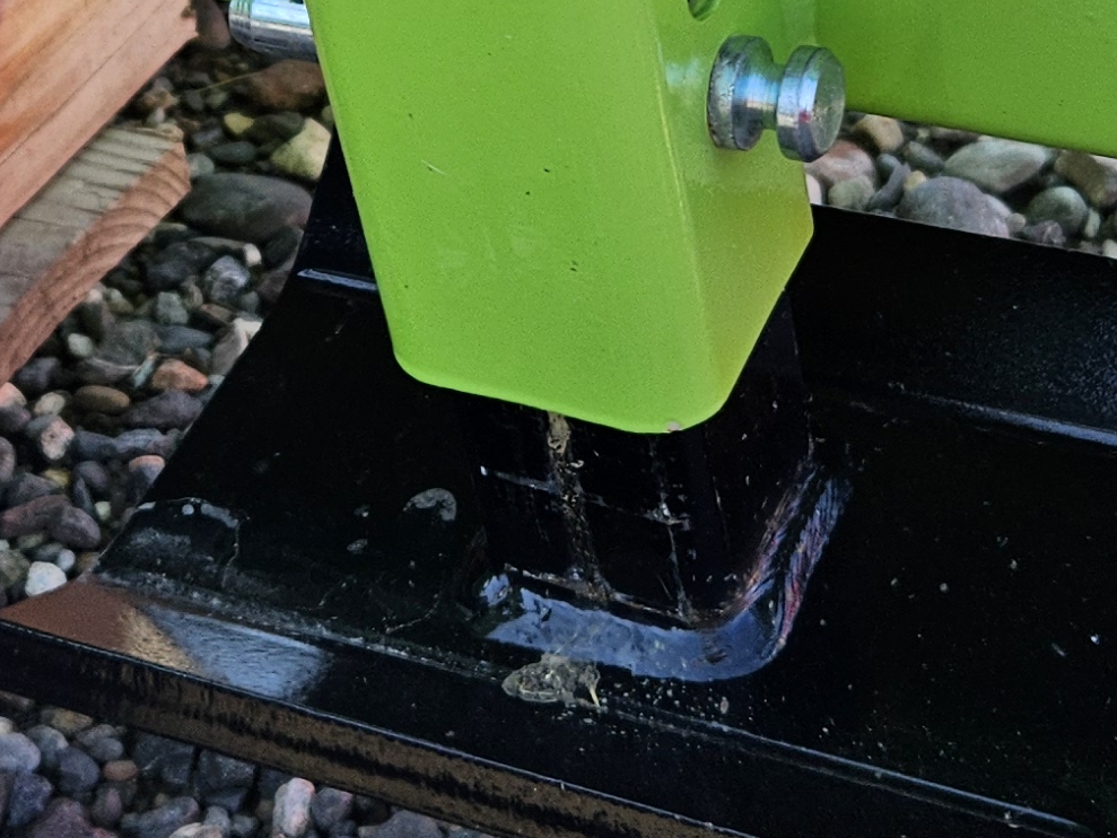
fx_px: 3001
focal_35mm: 93
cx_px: 417
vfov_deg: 15.3
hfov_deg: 21.0
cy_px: -183
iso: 25
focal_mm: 5.4
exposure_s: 1/292
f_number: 1.8
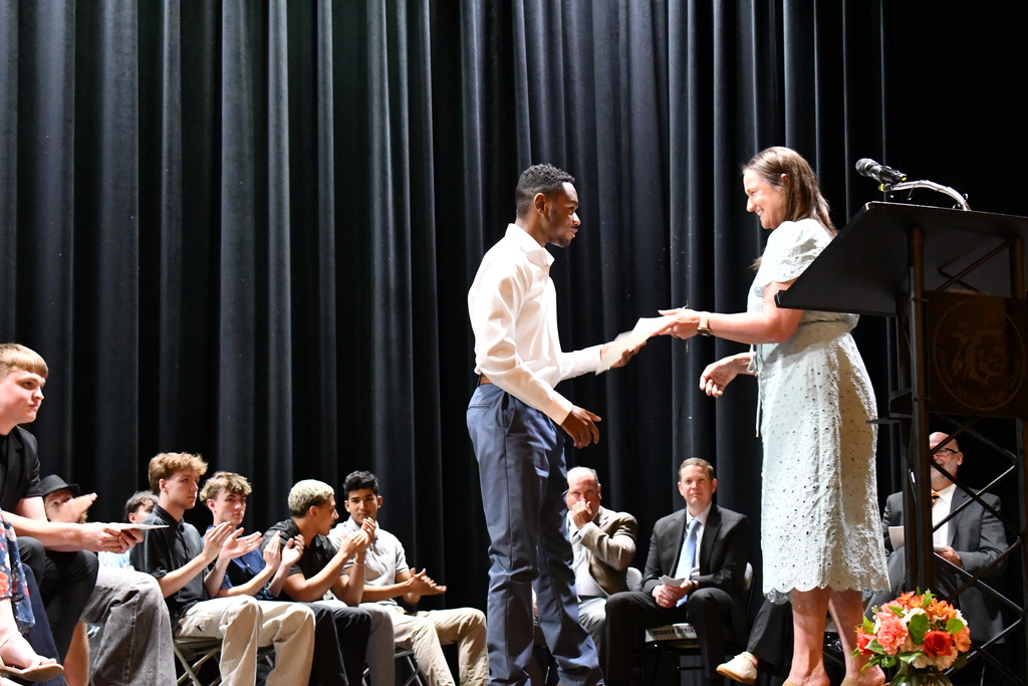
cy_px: 343
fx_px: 2227
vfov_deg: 17.5
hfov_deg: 26.0
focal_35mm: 78
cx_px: 514
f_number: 5.6
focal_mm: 52
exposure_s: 1/60
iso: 9000
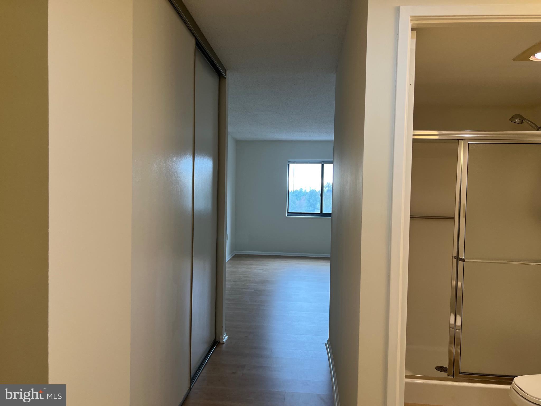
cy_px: 203
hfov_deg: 67.3
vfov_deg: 53.1
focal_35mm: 26
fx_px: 406
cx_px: 270
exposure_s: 1/120
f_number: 1.5
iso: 100
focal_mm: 5.7
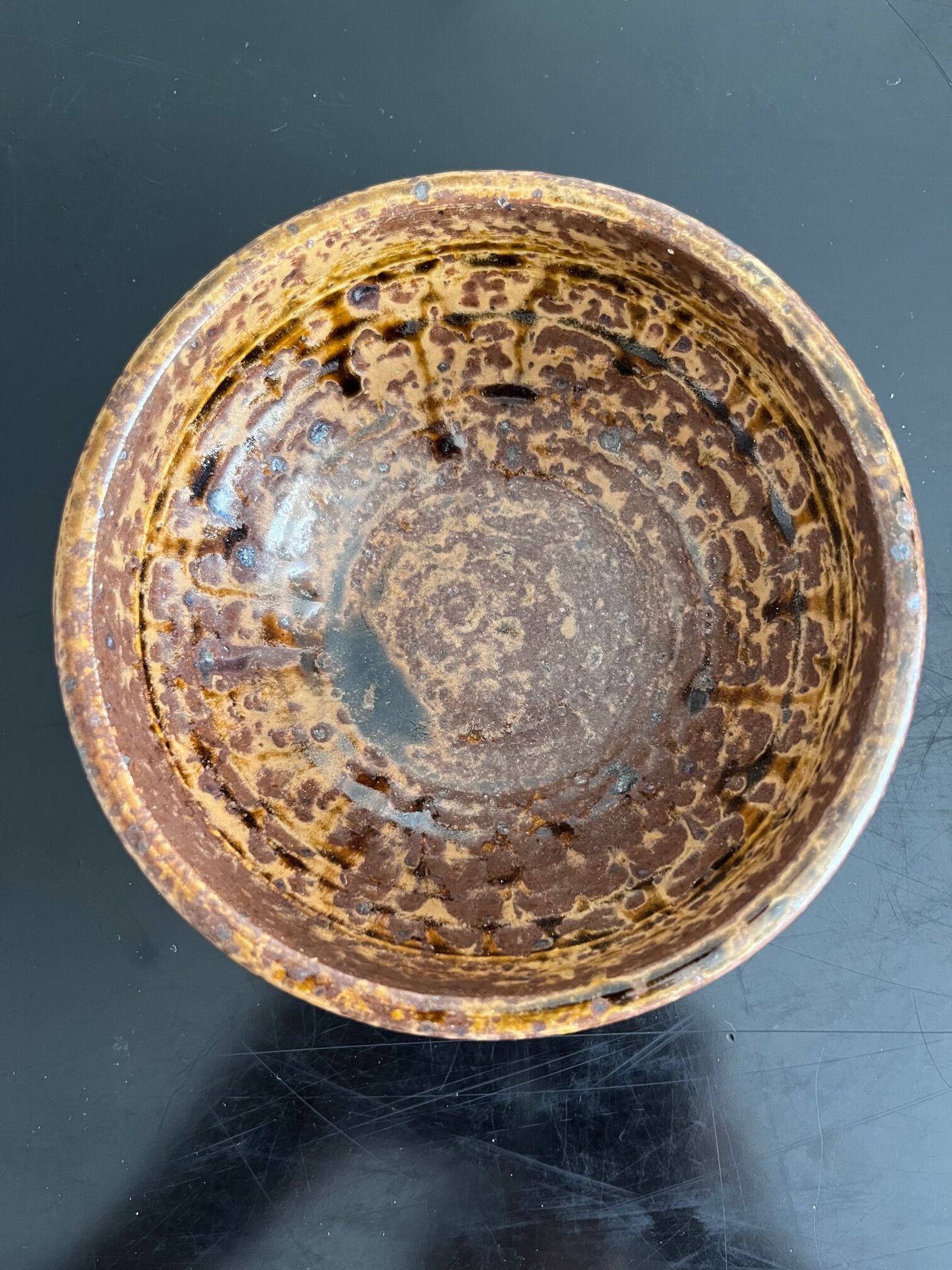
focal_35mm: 26
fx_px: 953
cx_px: 476
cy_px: 635
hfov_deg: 53.1
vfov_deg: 67.3
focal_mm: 5.1
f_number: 1.6
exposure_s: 1/60
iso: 320
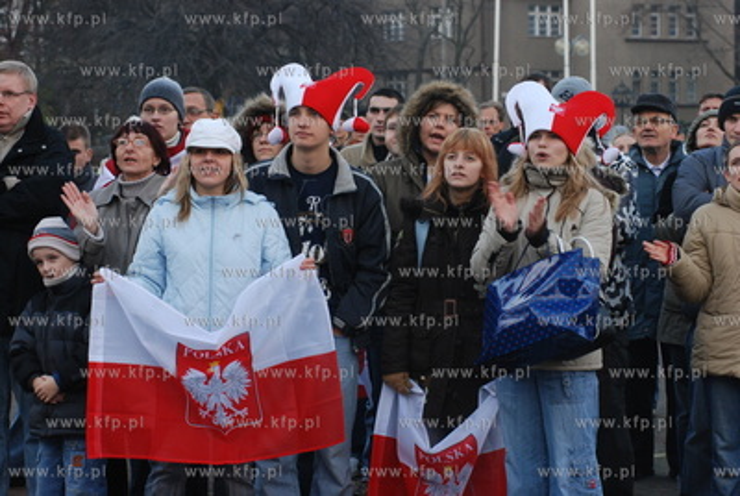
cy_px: 248
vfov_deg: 11.5
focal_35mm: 120
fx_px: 2470
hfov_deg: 17.0
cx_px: 370
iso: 400
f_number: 5.6
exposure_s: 1/160
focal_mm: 80
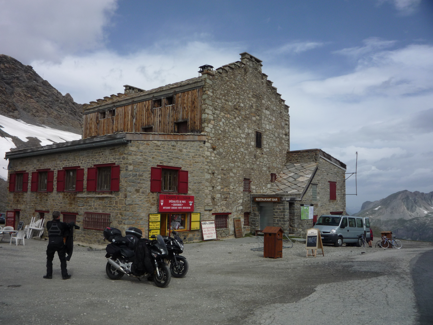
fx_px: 375
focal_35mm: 30
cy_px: 162
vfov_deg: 46.8
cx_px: 216
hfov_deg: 60.0
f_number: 6.3
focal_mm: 5.2
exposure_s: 1/500
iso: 100
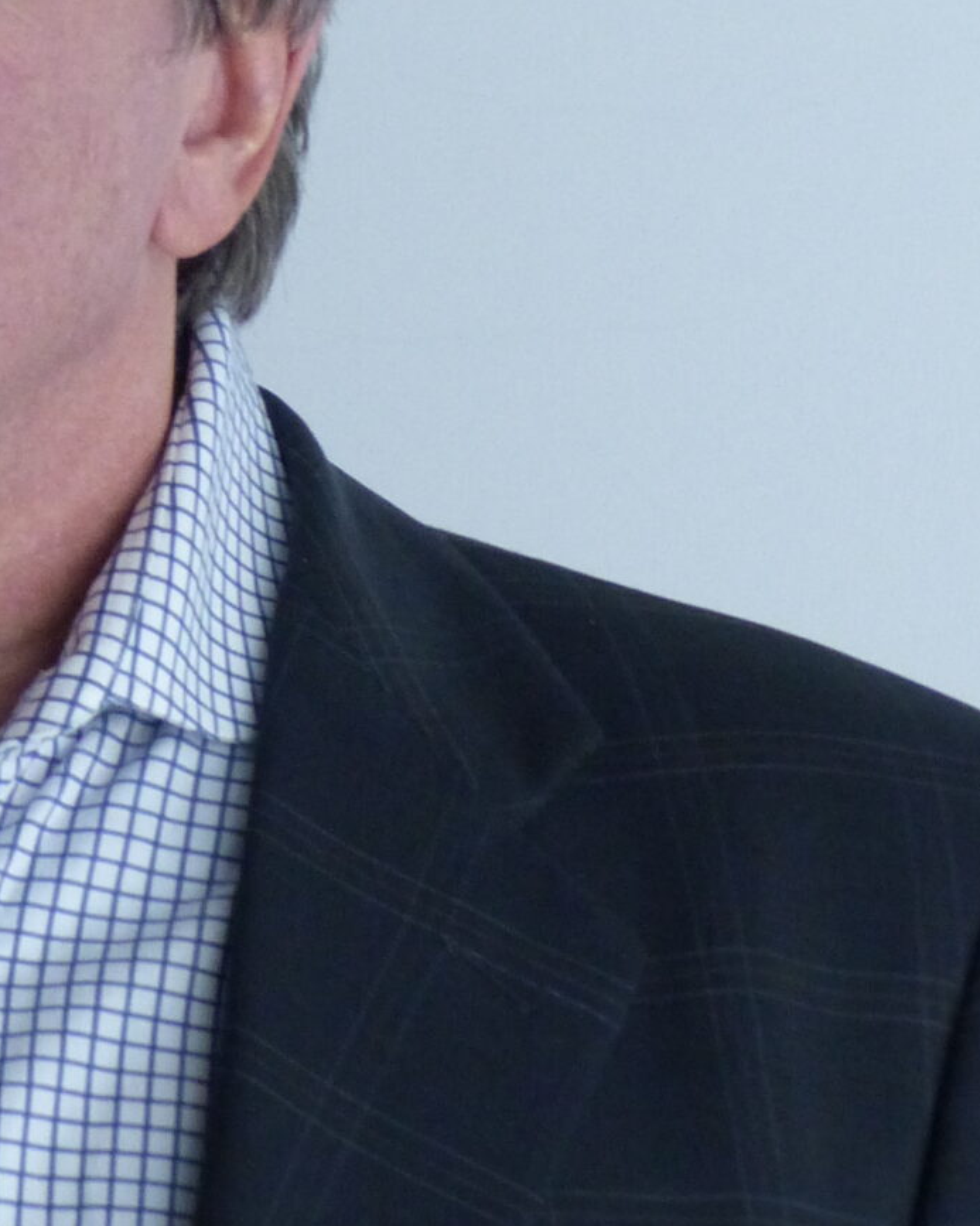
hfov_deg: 6.2
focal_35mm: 248
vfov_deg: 7.8
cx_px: -96
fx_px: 8996
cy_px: 393
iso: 400
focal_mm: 15.5
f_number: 2.8
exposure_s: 1/60
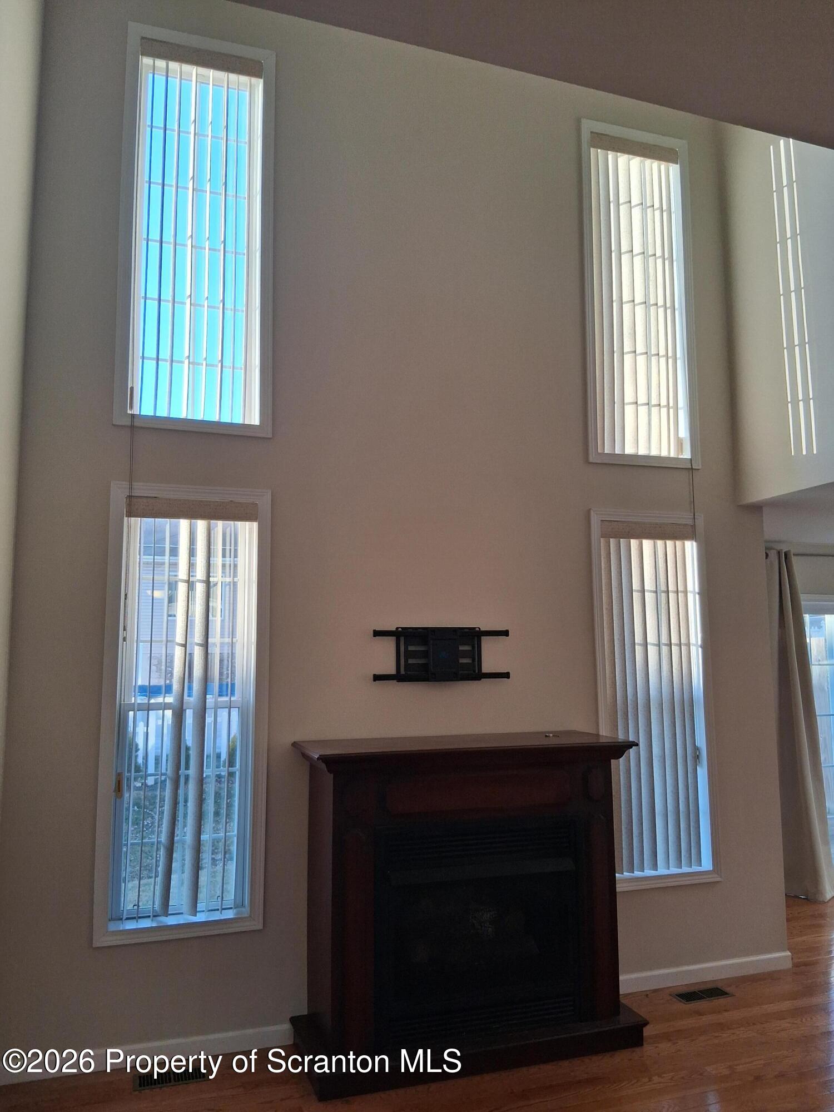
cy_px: 556
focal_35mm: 26
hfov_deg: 53.1
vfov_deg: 67.3
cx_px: 417
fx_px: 835
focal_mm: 3.98
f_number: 1.8
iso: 80
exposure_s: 1/120
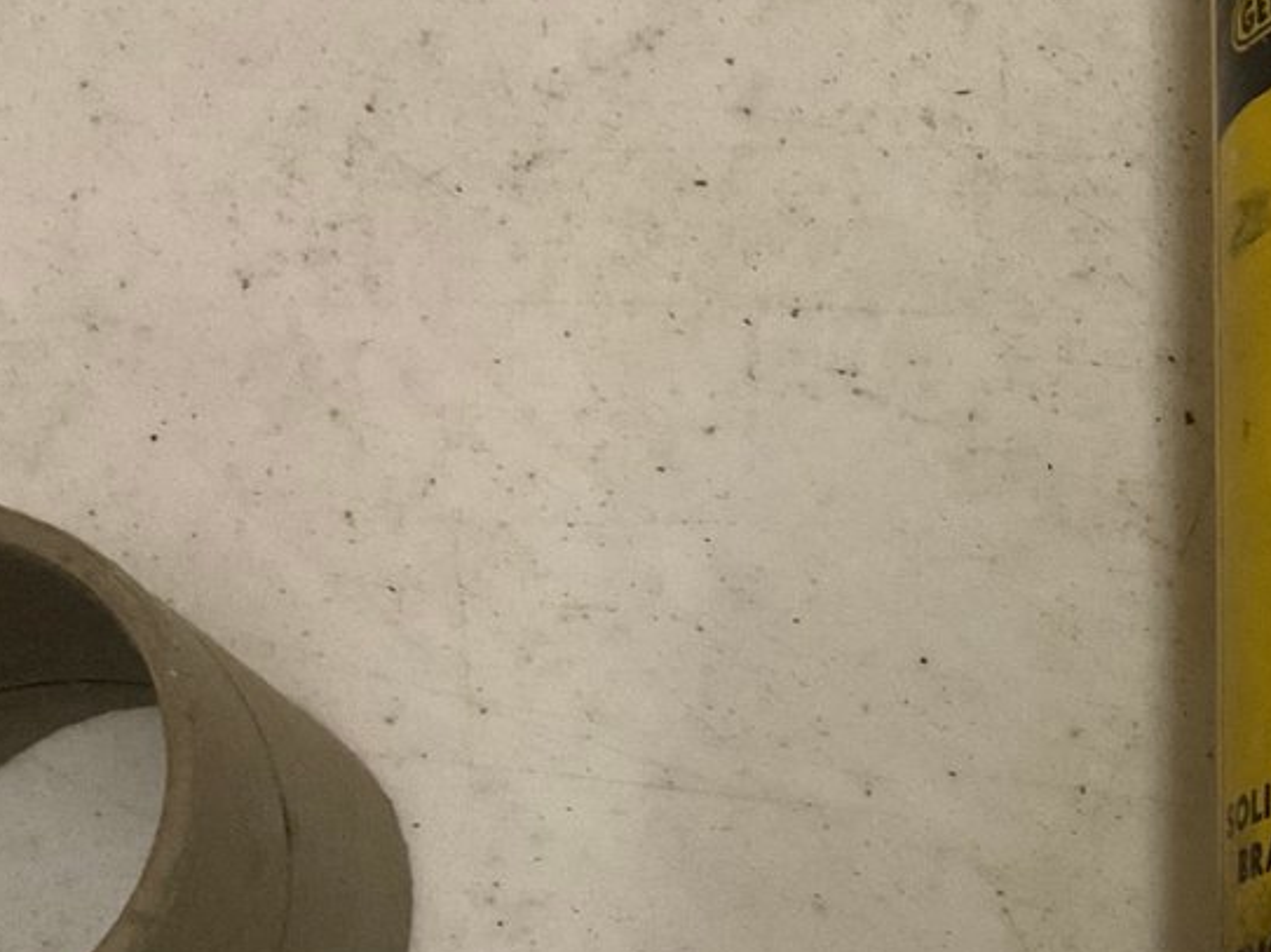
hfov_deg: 21.5
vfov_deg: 18.1
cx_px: 1722
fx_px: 2973
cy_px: 702
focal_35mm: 81
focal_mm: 3
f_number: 1.8
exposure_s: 1/40
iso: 250
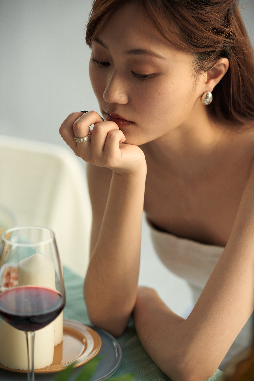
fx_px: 1184
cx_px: 127
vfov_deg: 18.3
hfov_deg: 12.2
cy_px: 190
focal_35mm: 112
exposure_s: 1/200
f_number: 2.8
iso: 250
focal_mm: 112
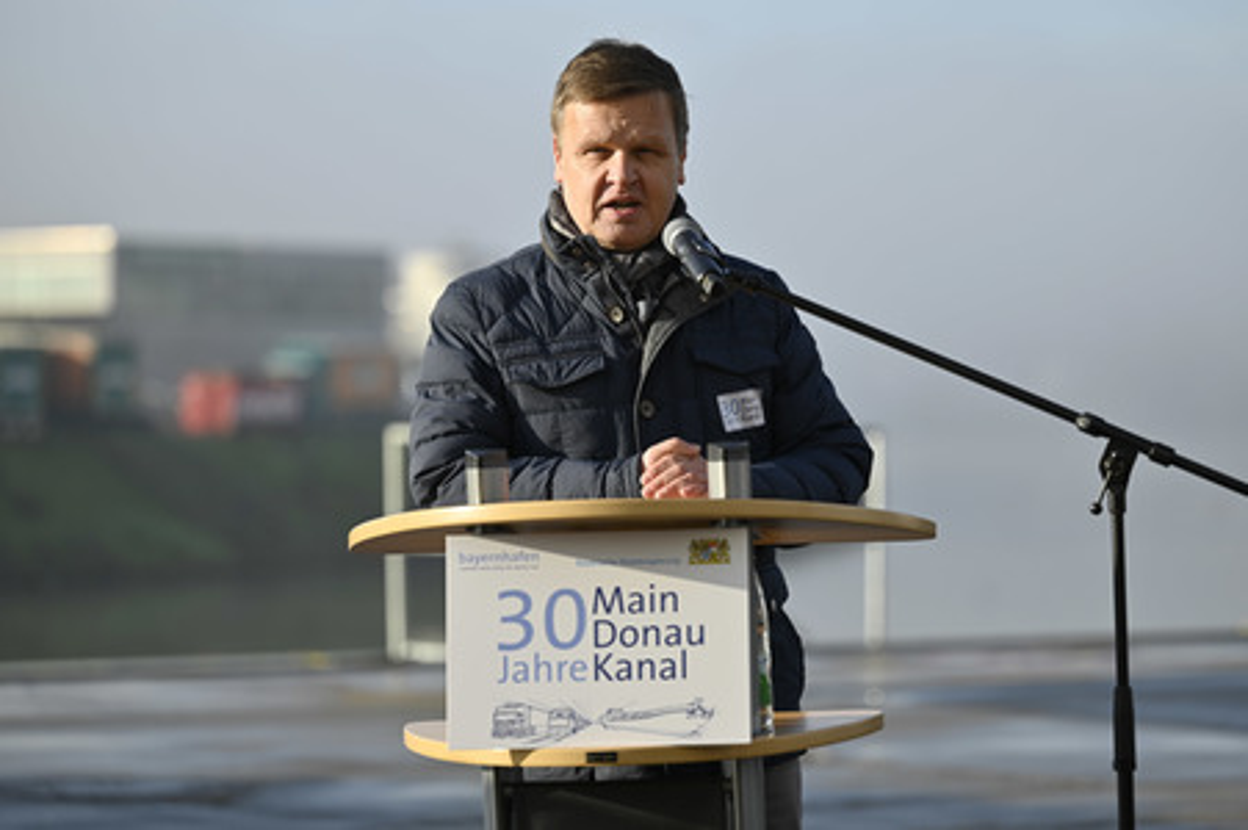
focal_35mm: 115
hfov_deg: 17.8
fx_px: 3984
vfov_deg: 11.9
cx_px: 624
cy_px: 415
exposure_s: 1/1250
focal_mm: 115
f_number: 2.8
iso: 64
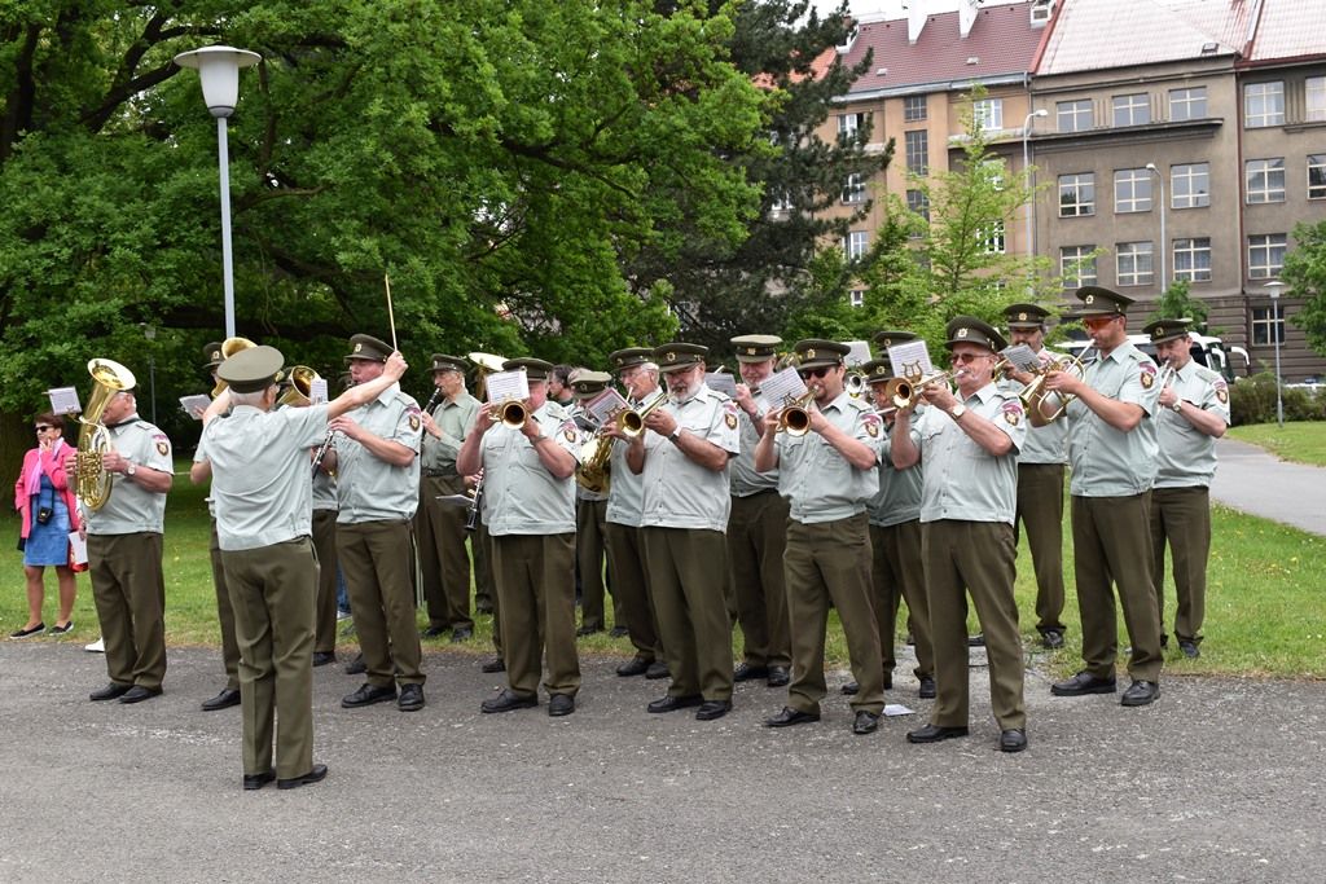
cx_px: 663
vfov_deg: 29.9
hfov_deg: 43.6
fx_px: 1658
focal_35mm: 45
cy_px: 442
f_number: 8
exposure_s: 1/80
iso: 100
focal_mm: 30
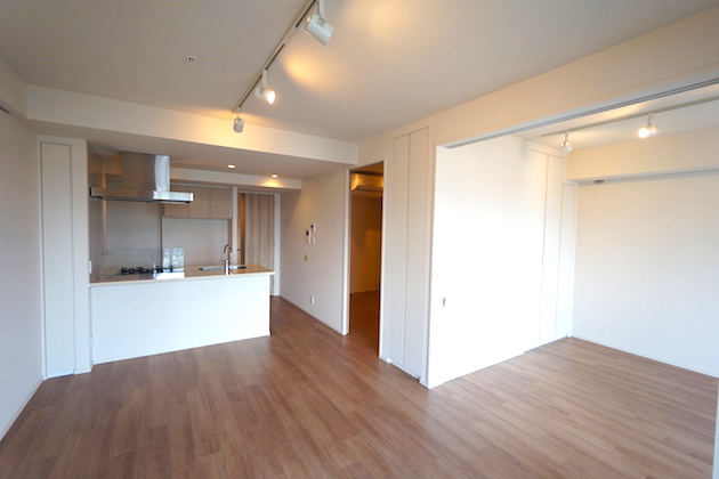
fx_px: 300
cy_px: 240
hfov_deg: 100.4
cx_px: 360
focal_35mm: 15
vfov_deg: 77.3
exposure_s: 1/40
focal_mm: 10
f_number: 4
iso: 160
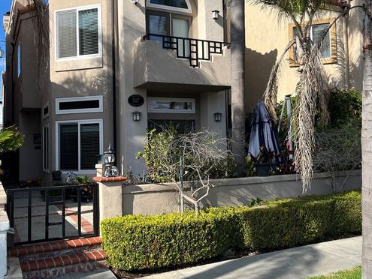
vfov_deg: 40.7
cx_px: 187
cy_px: 126
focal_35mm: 35
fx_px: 376
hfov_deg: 52.6
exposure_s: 1/2410
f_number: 1.6
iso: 50
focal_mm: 5.1
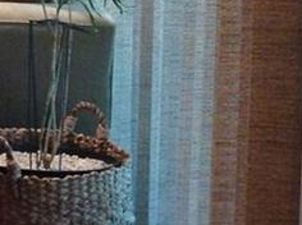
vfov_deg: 9.4
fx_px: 1323
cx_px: -307
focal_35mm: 152
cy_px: -129
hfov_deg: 11.6
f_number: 2.4
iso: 320
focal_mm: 4.28
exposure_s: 1/15
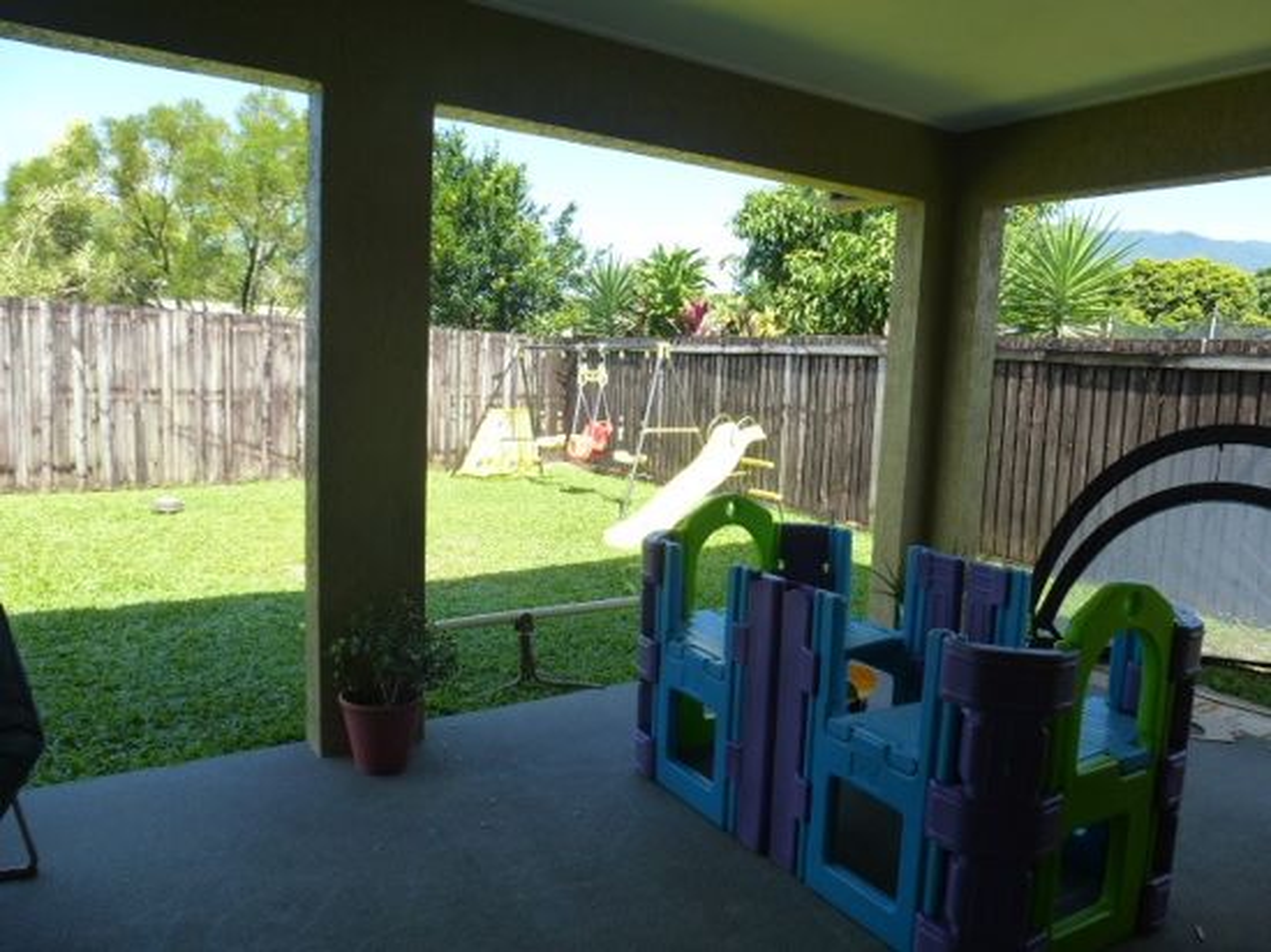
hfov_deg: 71.6
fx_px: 881
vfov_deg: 56.8
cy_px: 476
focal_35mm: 24
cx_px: 636
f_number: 4
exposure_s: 1/200
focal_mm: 4.3
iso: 160
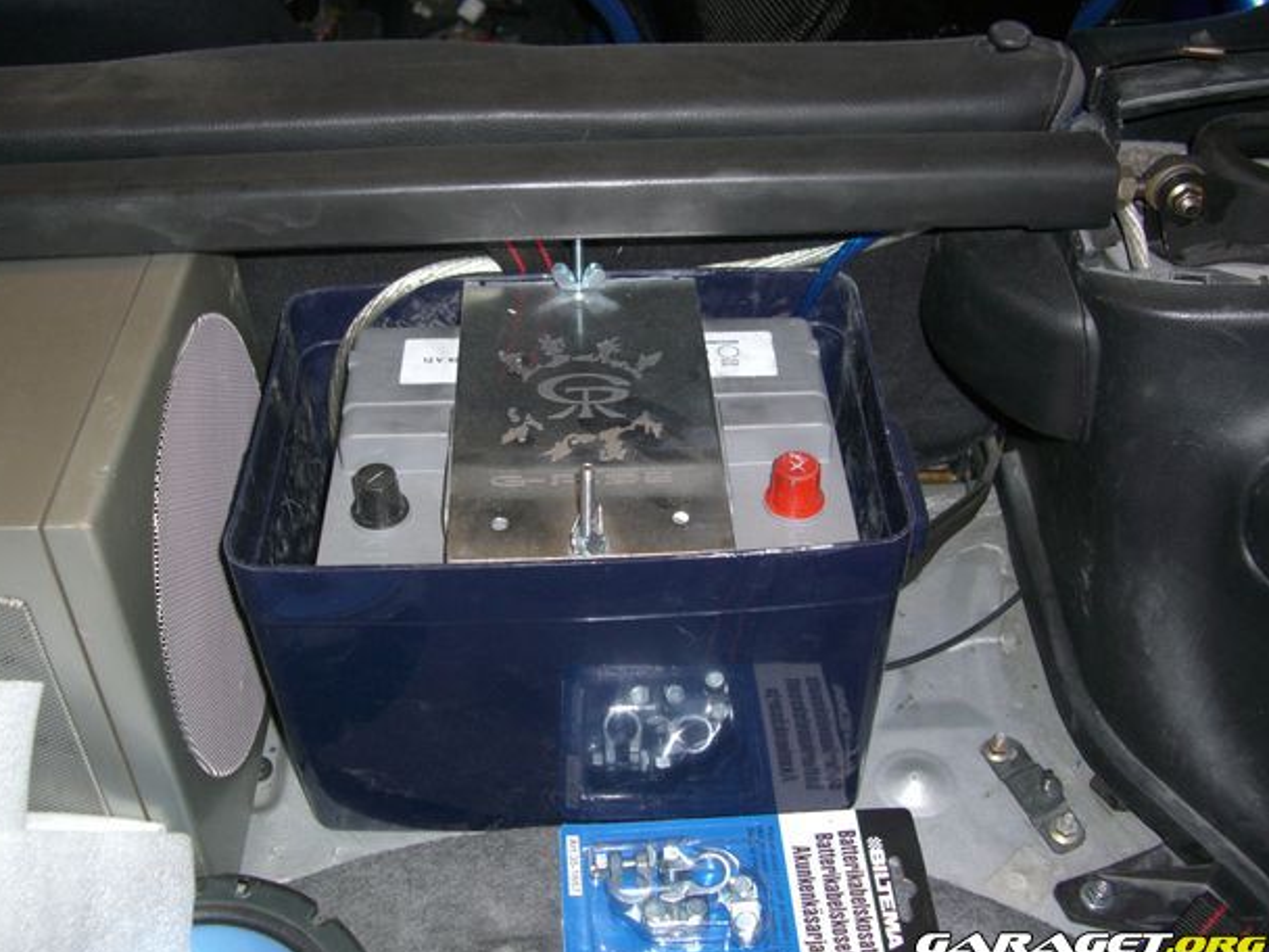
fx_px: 1466
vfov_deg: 36.0
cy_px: 463
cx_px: 605
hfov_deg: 46.8
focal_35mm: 40
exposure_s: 1/60
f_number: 2.8
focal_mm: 7.9
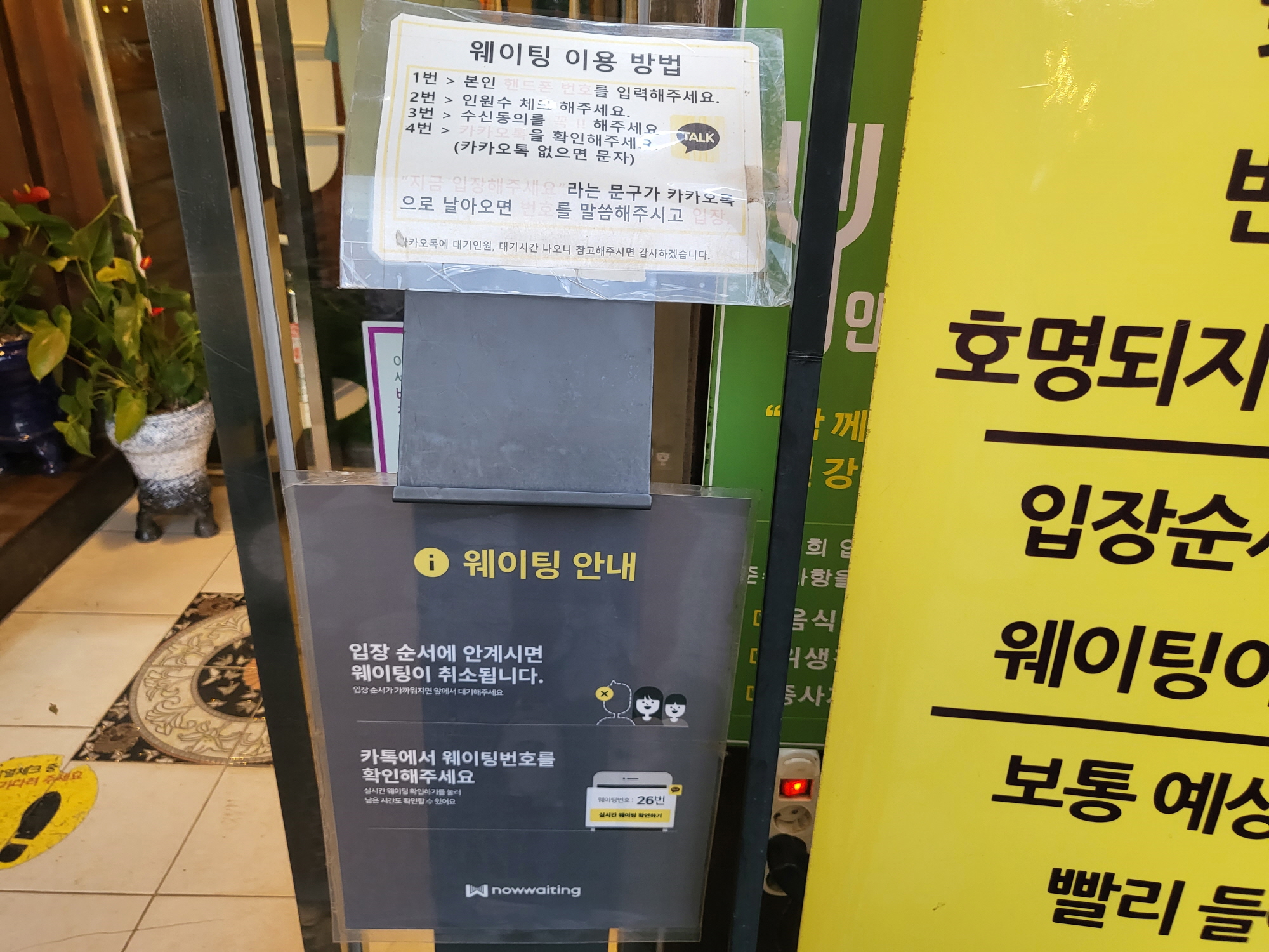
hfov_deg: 67.3
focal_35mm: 26
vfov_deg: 53.1
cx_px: 634
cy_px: 476
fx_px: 953
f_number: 1.8
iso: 200
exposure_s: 1/40
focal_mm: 4.25
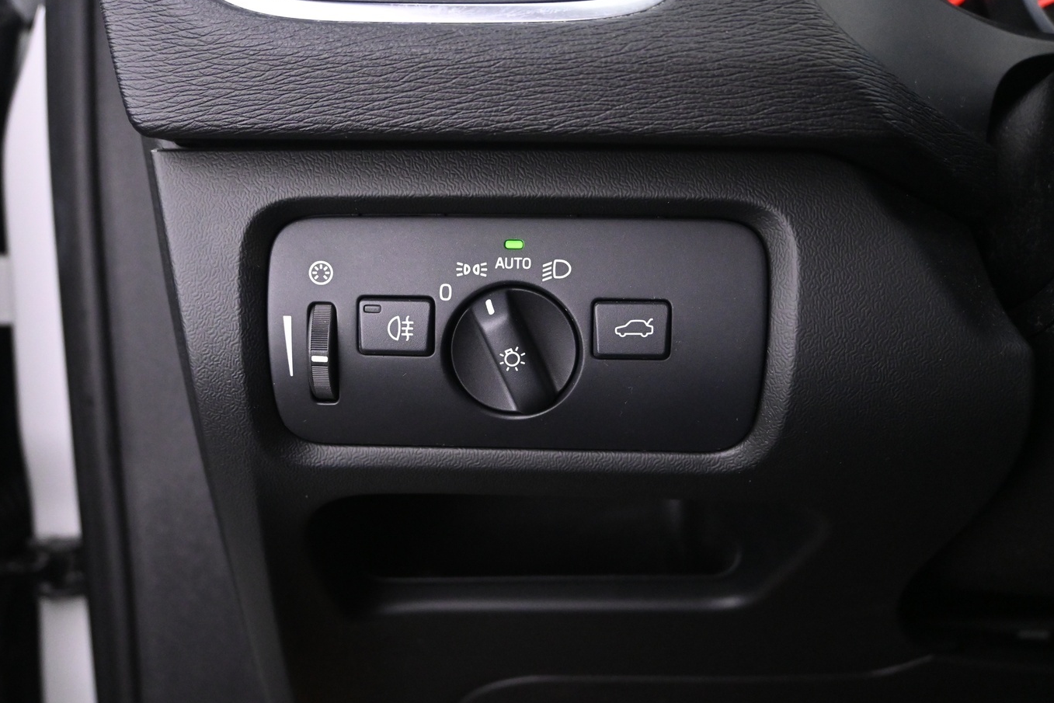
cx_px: 467
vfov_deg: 35.4
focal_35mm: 38
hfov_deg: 51.1
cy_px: 371
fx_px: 1101
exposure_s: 1/20
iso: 3200
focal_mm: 21
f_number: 4
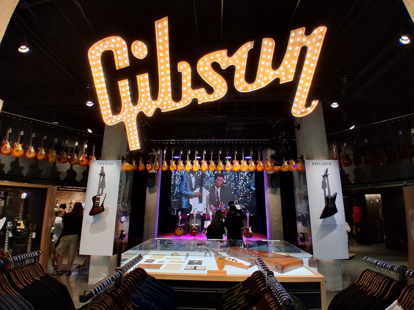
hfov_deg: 91.0
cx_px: 207
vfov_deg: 74.7
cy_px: 155
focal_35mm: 17
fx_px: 203
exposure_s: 1/60
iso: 100
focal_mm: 1.4
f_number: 2.2
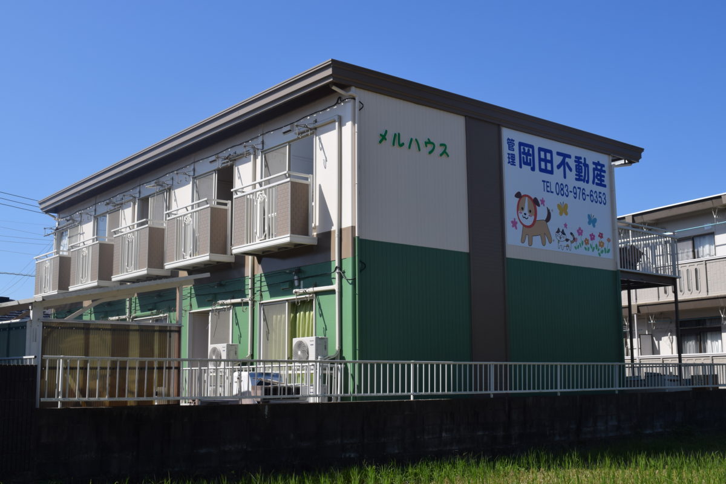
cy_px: 242
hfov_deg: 45.0
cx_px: 363
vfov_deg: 30.8
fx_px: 877
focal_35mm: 44
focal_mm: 29
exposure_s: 1/400
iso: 200
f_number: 10
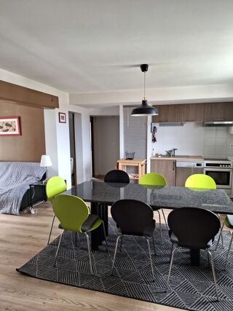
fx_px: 207
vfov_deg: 73.9
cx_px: 116
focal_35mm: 23
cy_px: 156
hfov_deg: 58.9
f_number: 1.8
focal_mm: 5.54
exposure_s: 1/50
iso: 160
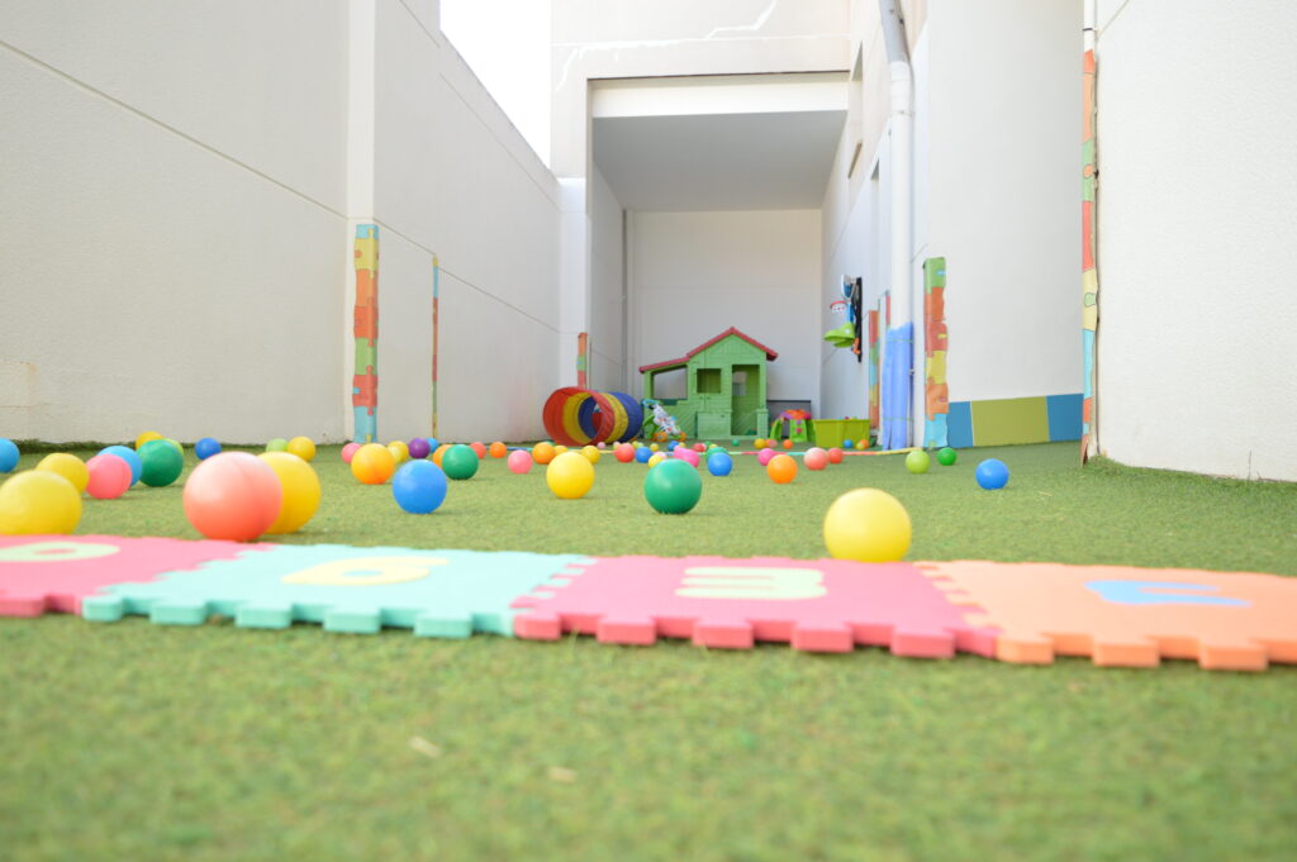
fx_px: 972
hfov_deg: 67.4
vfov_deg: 47.9
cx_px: 648
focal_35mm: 27
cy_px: 431
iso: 400
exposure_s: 1/400
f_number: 3.5
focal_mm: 18
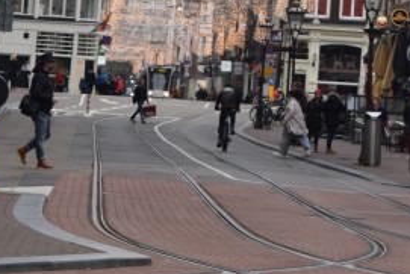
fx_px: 2712
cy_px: -174
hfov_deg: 8.6
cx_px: 321
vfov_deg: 5.7
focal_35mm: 238
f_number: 6.3
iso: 400
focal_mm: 42
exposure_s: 1/160
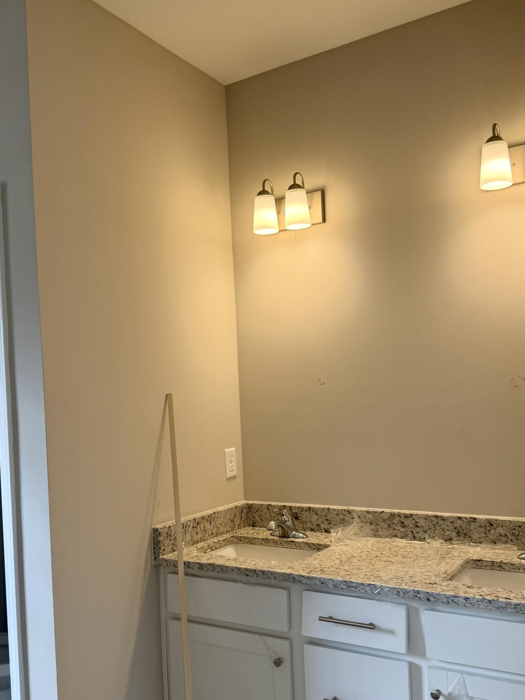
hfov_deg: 44.1
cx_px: 281
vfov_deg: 56.6
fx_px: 647
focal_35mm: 32
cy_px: 405
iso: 64
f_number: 1.78
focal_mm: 6.76
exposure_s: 1/166
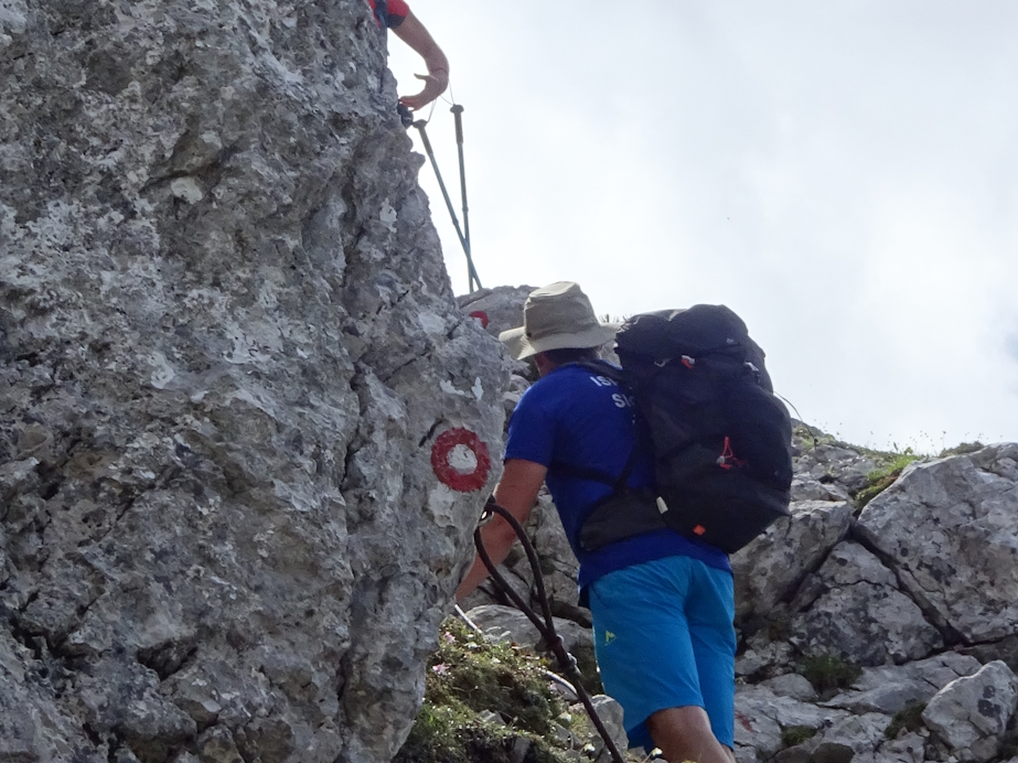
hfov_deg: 10.8
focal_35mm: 183
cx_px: 429
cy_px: 370
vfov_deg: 8.1
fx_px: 5381
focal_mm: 14.99
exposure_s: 1/250
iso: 80
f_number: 5
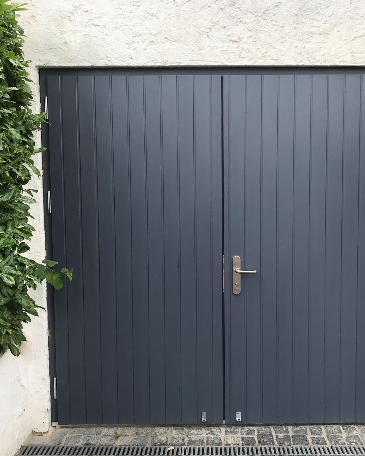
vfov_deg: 49.1
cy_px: 231
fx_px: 500
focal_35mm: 37
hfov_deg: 40.0
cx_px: 215
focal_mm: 3.99
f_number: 1.8
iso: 20
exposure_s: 1/591
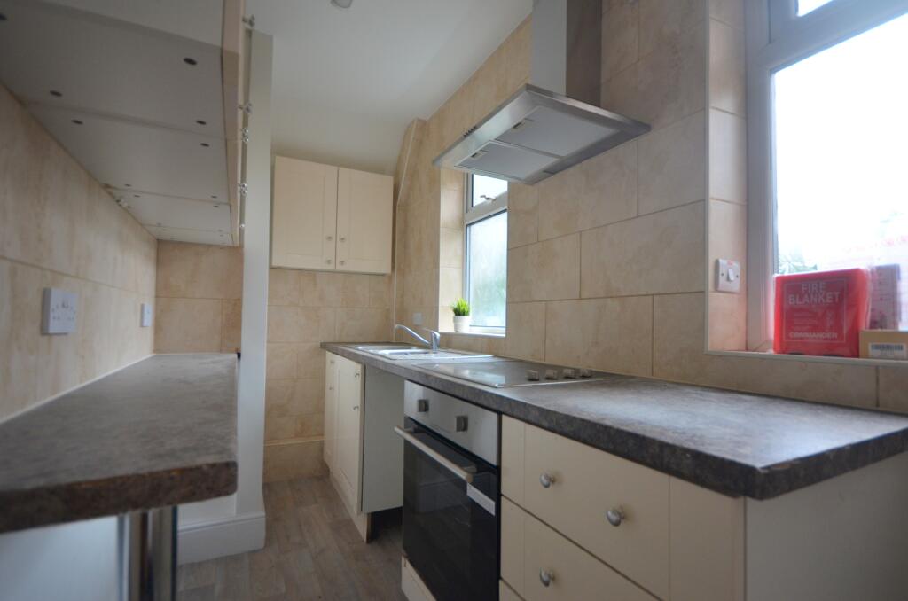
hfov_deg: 95.1
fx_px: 415
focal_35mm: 16
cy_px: 300
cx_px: 454
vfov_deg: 71.8
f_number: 4.2
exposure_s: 1/60
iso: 500
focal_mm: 11
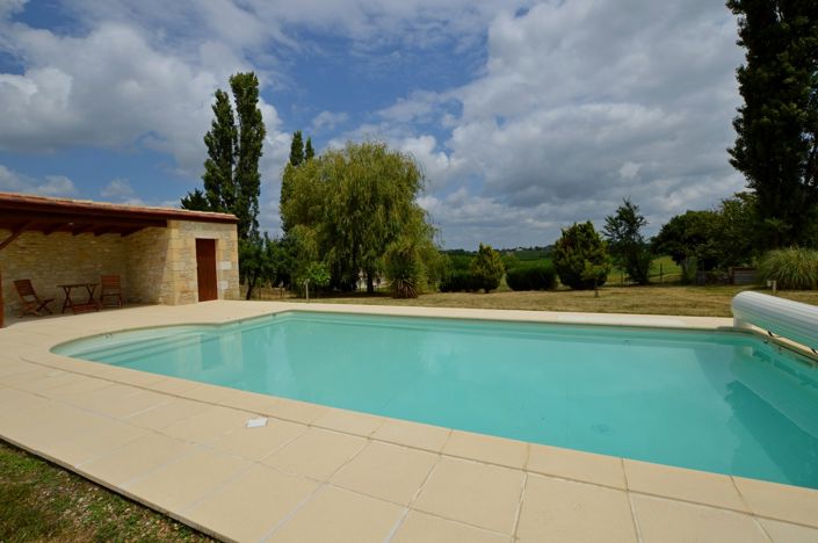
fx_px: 340
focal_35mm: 15
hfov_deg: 100.5
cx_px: 409
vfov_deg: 77.2
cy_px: 272
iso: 100
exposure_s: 1/400
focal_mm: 10
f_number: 10
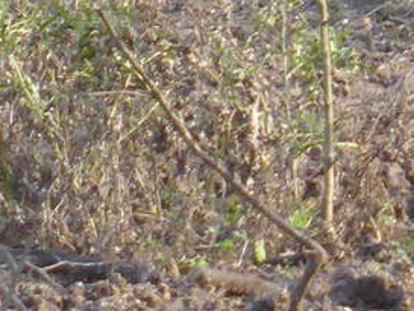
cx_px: 963
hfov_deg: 2.5
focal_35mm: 785
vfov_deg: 1.9
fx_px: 9393
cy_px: -308
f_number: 5.4
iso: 200
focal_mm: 21.8
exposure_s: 1/80
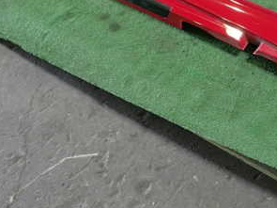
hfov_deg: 30.7
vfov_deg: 23.7
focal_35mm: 61
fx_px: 488
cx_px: 233
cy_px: 45
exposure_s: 1/30
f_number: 2.3
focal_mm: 5.4
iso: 320
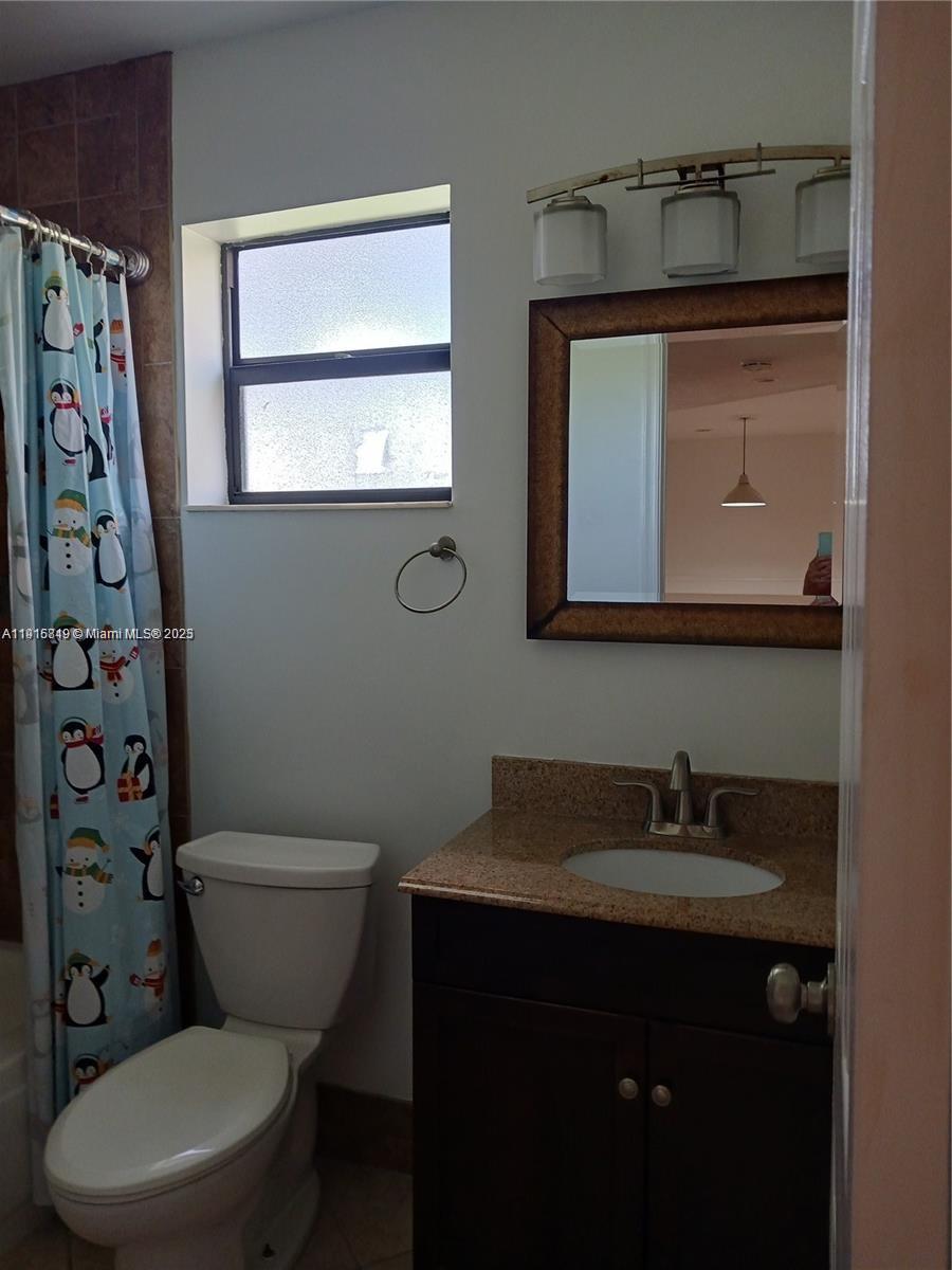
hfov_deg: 51.4
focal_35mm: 27
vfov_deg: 65.3
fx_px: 990
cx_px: 476
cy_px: 635
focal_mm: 4
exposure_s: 1/60
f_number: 1.8
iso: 200
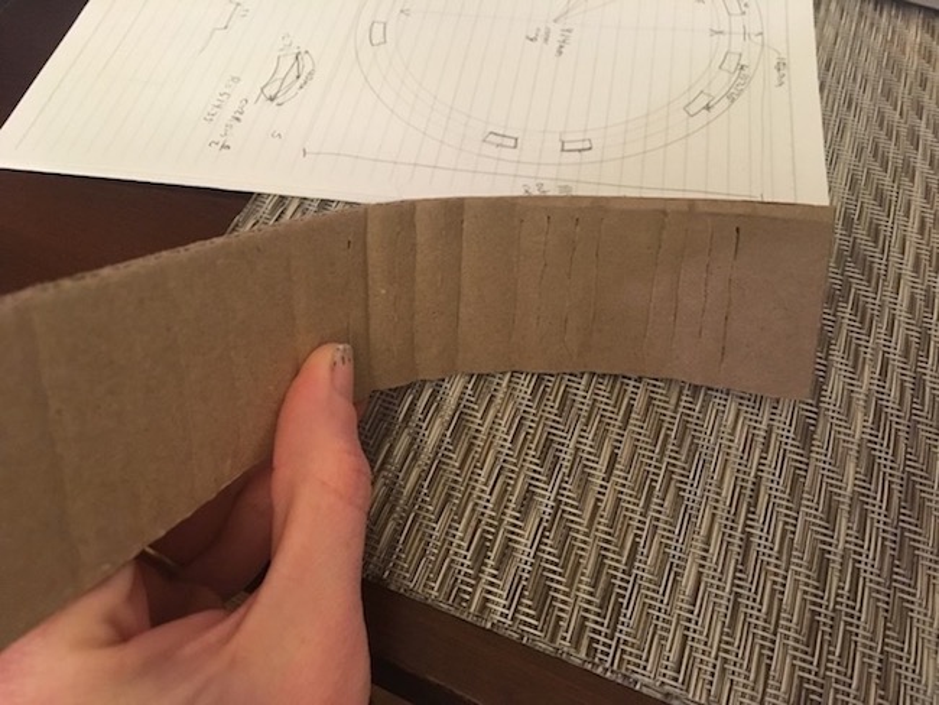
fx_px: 787
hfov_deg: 61.6
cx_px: 470
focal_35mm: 29
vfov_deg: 48.3
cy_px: 352
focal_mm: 4.15
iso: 200
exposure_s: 1/15
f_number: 2.2
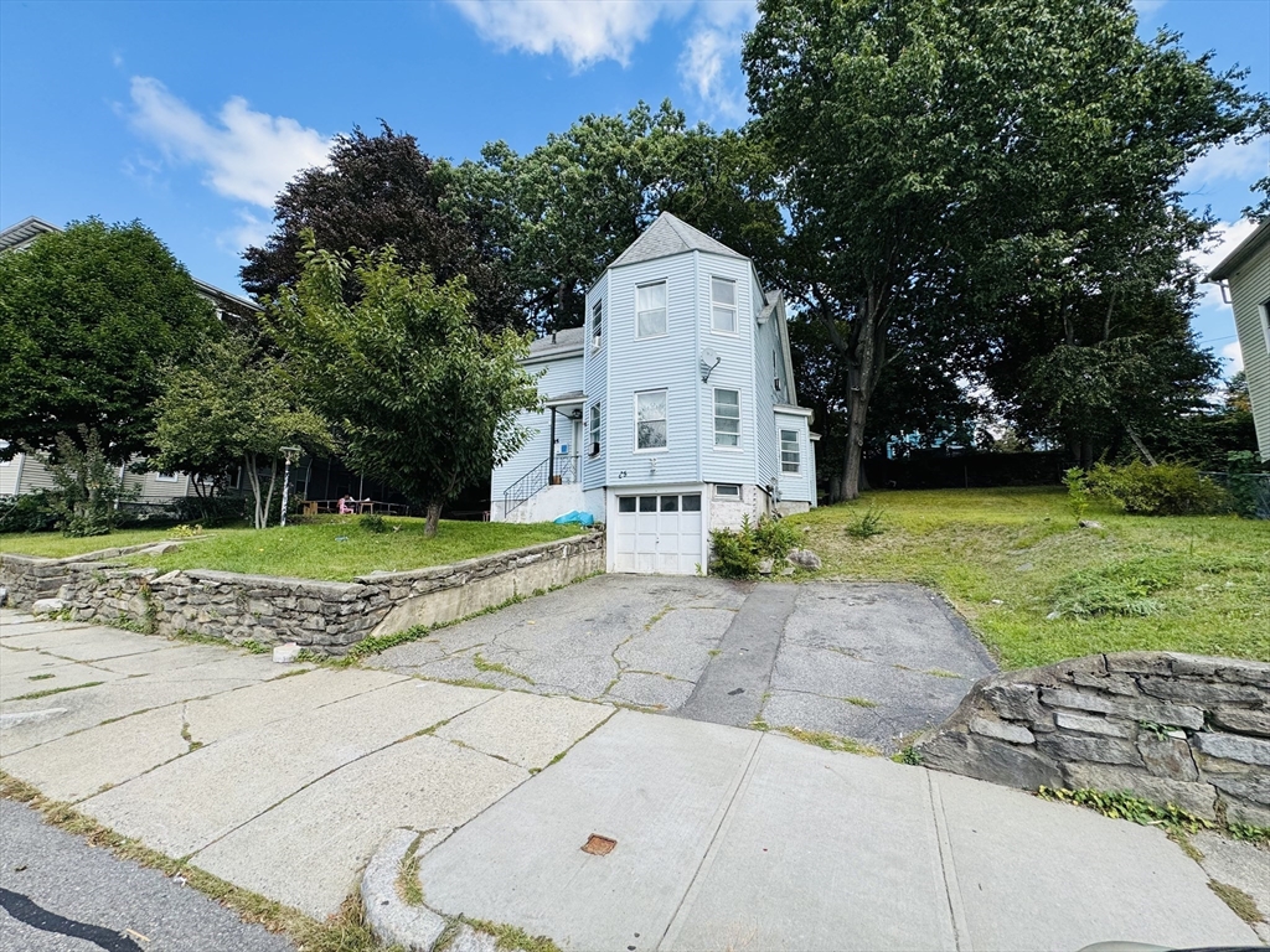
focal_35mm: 14
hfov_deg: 102.1
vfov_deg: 85.7
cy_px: 476
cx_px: 635
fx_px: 514
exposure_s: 1/763
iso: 50
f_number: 2.2
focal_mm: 2.22
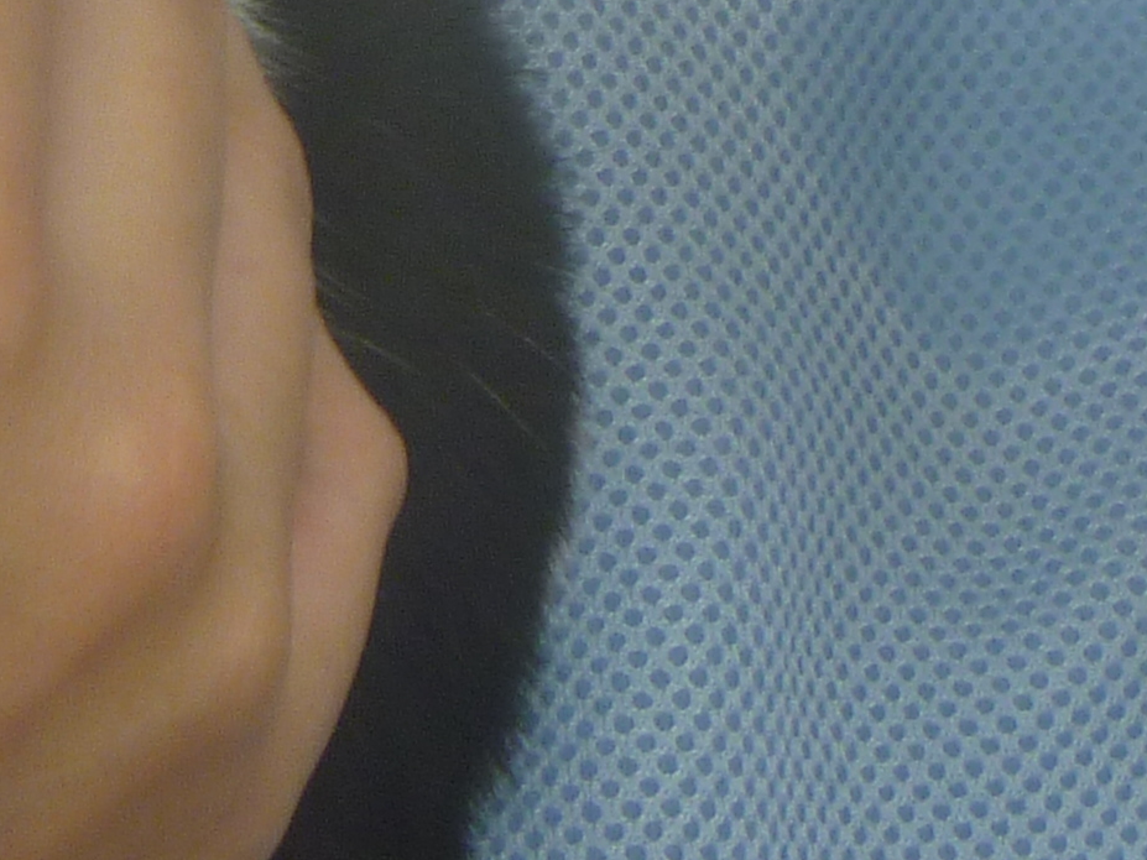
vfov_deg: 9.1
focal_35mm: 151
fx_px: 5003
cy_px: -942
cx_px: -245
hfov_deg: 12.7
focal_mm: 6.3
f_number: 3.5
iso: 125
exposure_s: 1/30
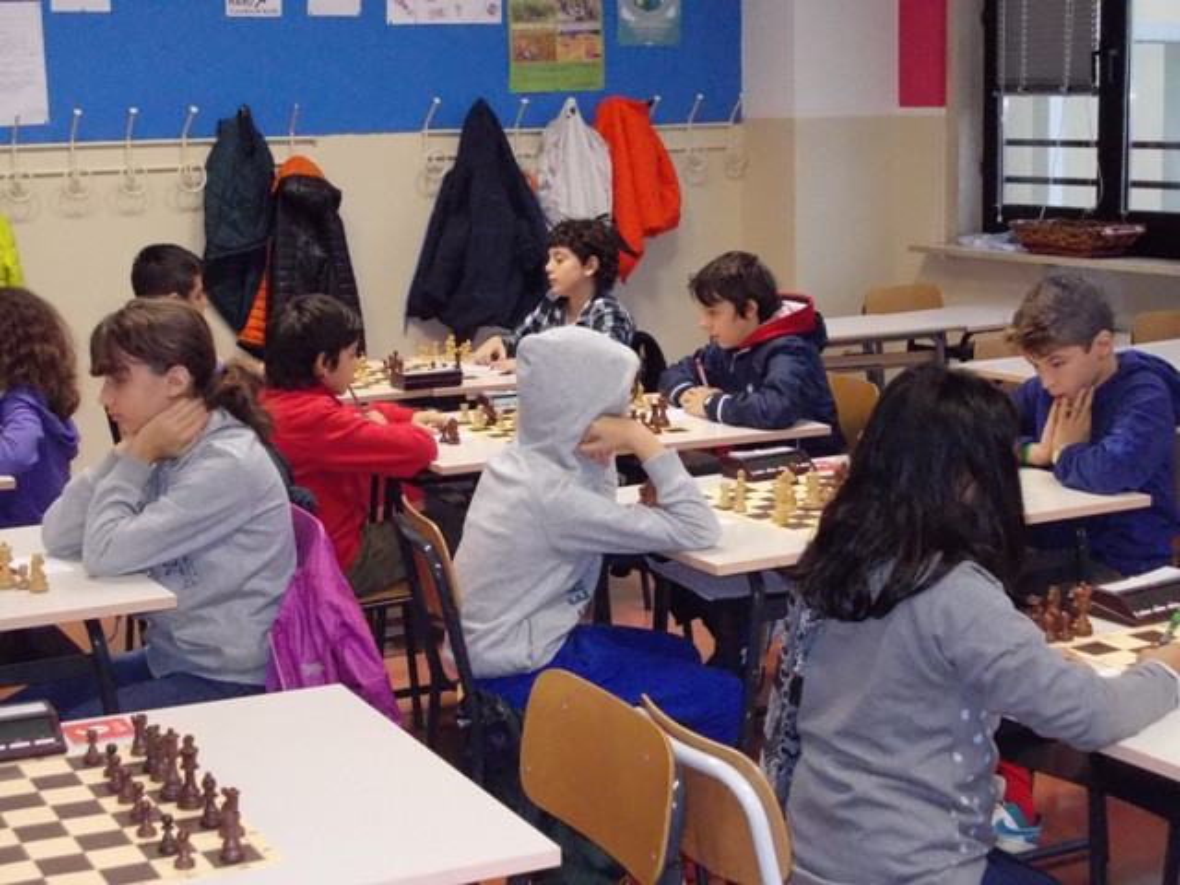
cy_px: 442
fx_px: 2045
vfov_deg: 24.4
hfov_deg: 32.2
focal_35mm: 60
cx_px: 590
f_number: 4
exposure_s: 1/50
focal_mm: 8.5
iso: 800
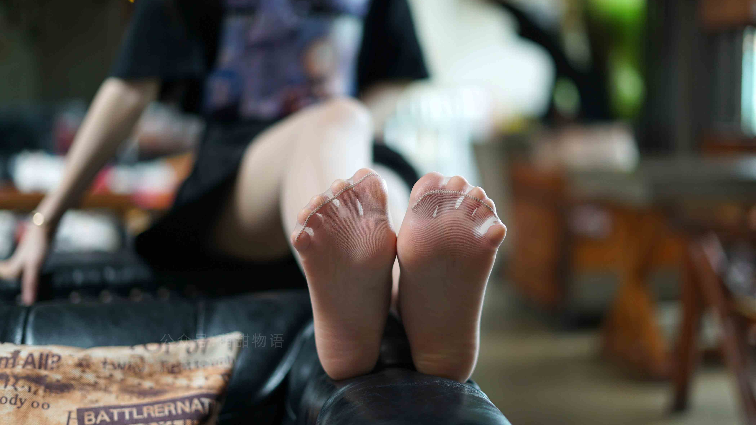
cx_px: 376
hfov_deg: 39.2
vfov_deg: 22.6
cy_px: 179
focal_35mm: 53
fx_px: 1062
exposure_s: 1/100
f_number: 1.8
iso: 200
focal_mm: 50
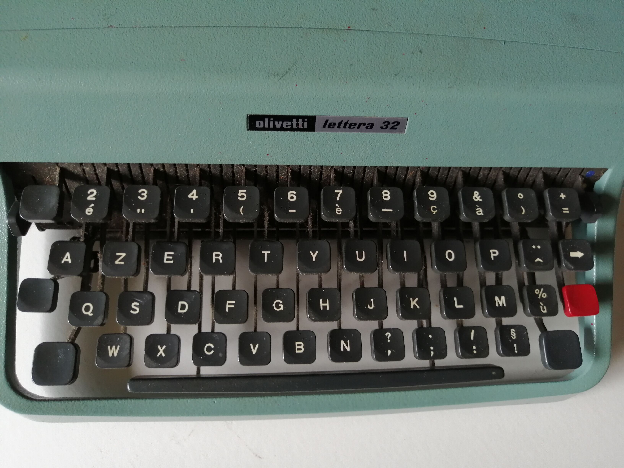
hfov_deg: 65.3
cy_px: 234
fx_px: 487
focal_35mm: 27
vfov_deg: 51.4
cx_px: 312
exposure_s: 1/60
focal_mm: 3.88
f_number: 1.8
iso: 100
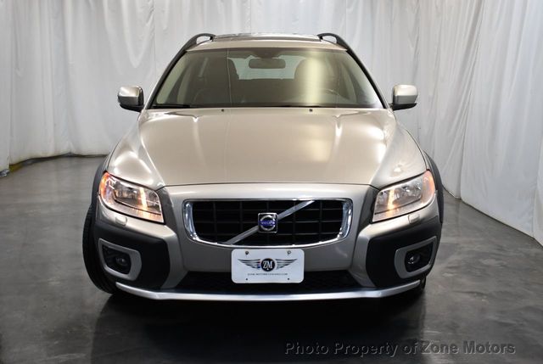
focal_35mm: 40
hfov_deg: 48.4
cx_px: 272
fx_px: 604
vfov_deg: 33.5
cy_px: 182
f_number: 3.8
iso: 800
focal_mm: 20
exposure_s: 1/160
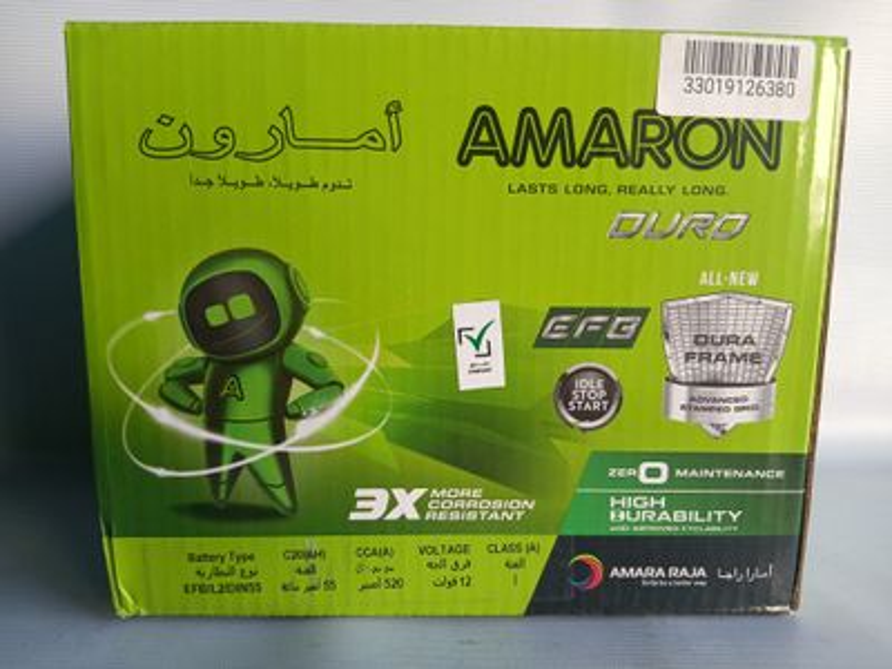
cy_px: 334
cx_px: 446
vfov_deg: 61.1
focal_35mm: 22
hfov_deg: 76.4
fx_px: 567
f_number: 1.8
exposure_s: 1/34.5
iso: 40
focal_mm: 3.86
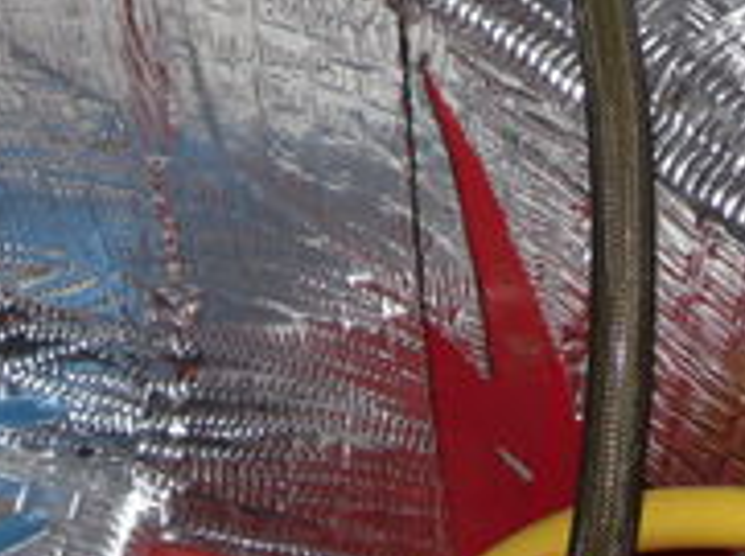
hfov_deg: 15.9
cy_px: -272
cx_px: 329
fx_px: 2663
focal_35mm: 124
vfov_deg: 11.4
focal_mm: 6.3
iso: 80
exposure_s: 1/45
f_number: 3.5
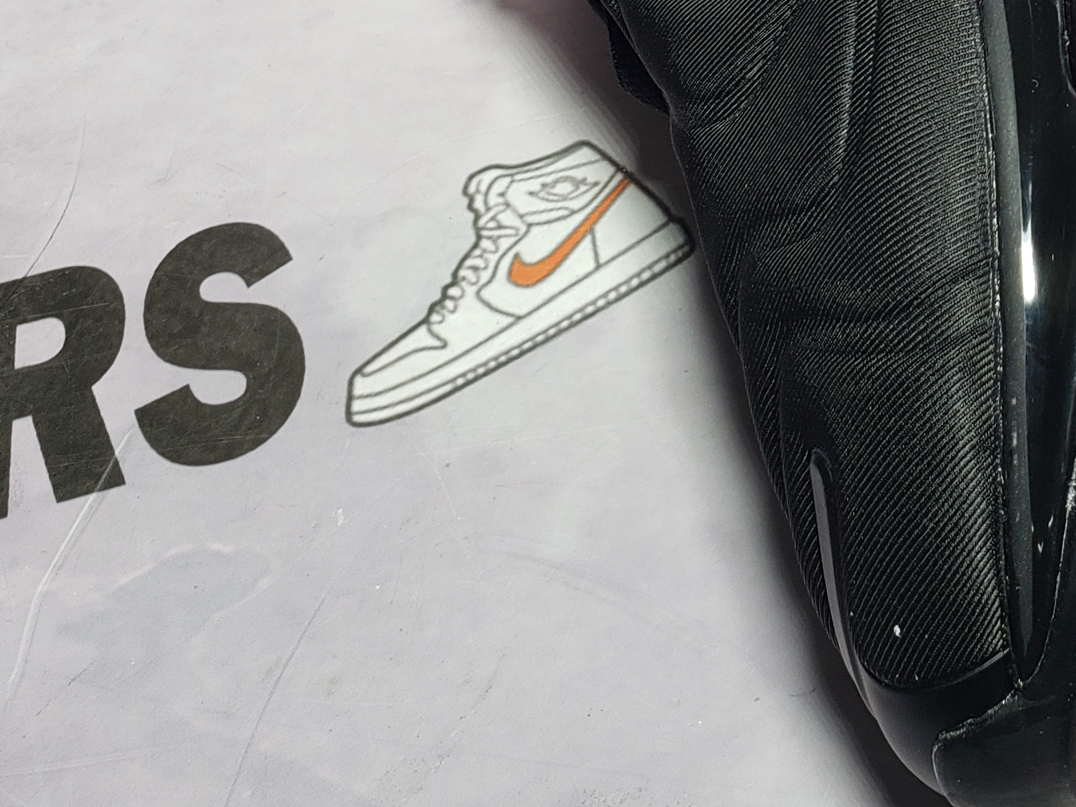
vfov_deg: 21.4
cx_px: 1071
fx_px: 2021
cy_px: -86
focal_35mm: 65
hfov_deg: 28.1
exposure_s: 1/112
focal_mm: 4.3
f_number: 2.4
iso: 50
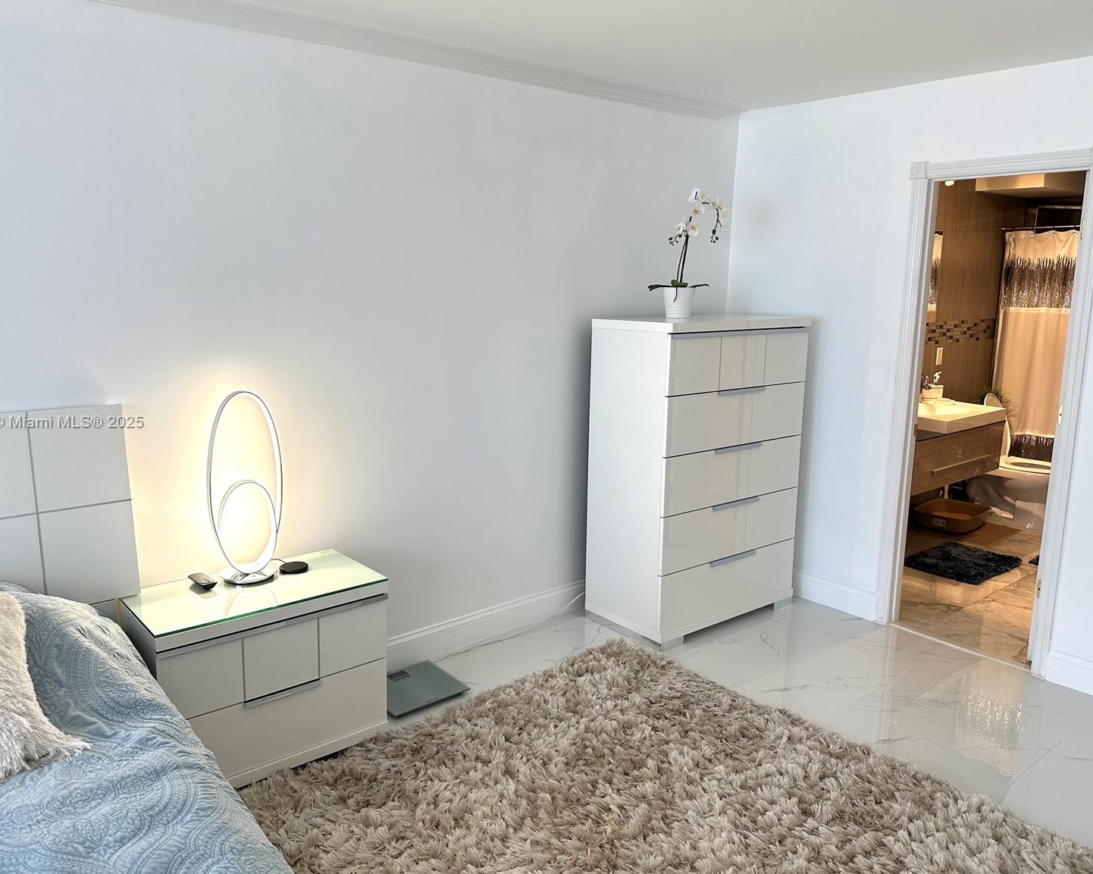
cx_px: 507
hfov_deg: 66.0
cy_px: 423
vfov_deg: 54.9
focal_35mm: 26
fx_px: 841
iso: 100
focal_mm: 6.86
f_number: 1.78
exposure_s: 1/170
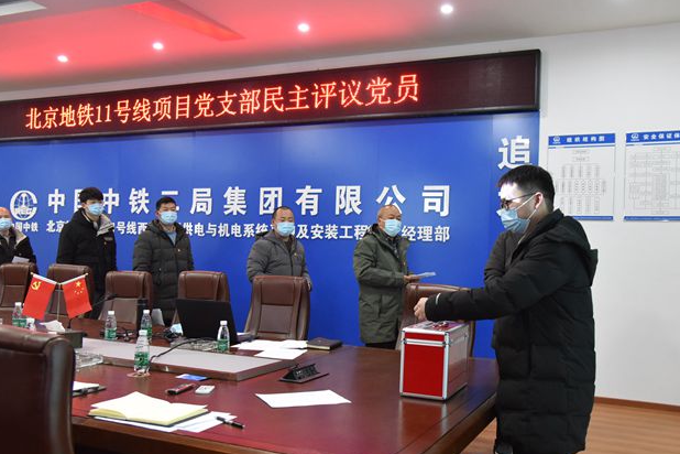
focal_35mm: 34
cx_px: 361
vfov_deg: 38.8
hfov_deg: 55.8
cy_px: 251
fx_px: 642
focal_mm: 30
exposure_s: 1/60
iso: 4000
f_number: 4
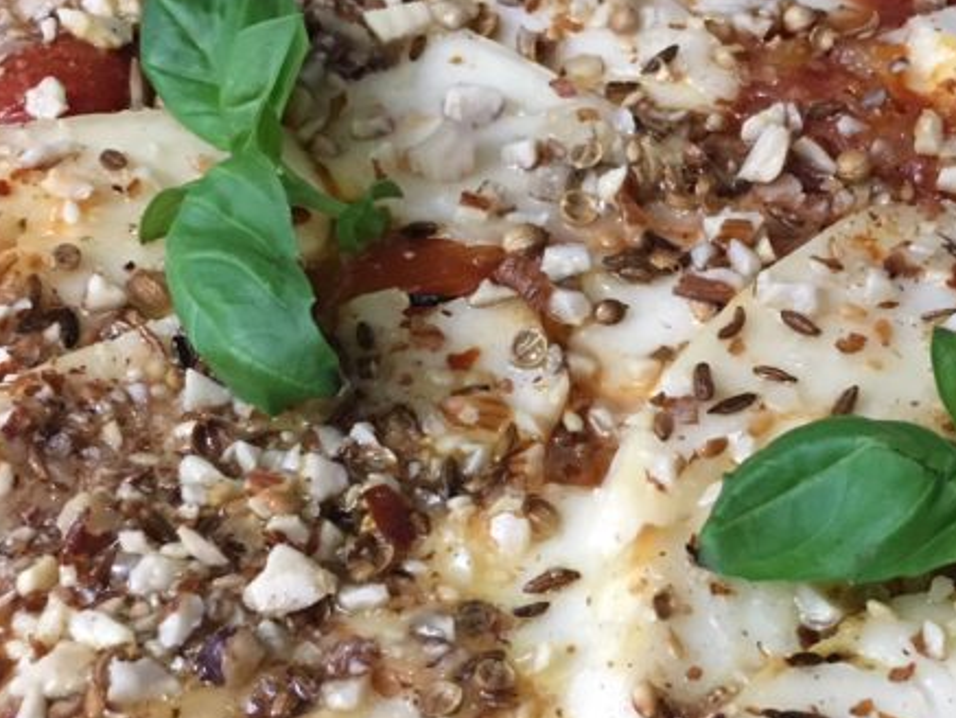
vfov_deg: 21.6
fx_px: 1878
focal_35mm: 68
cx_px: 724
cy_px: 414
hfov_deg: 28.1
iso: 100
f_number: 2.2
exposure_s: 1/17
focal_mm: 4.15
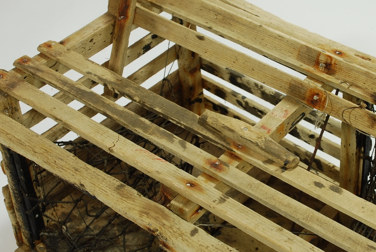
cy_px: 142
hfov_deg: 21.5
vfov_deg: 14.6
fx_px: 983
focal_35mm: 94
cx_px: 284
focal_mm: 40
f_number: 8
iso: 100
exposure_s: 1/4
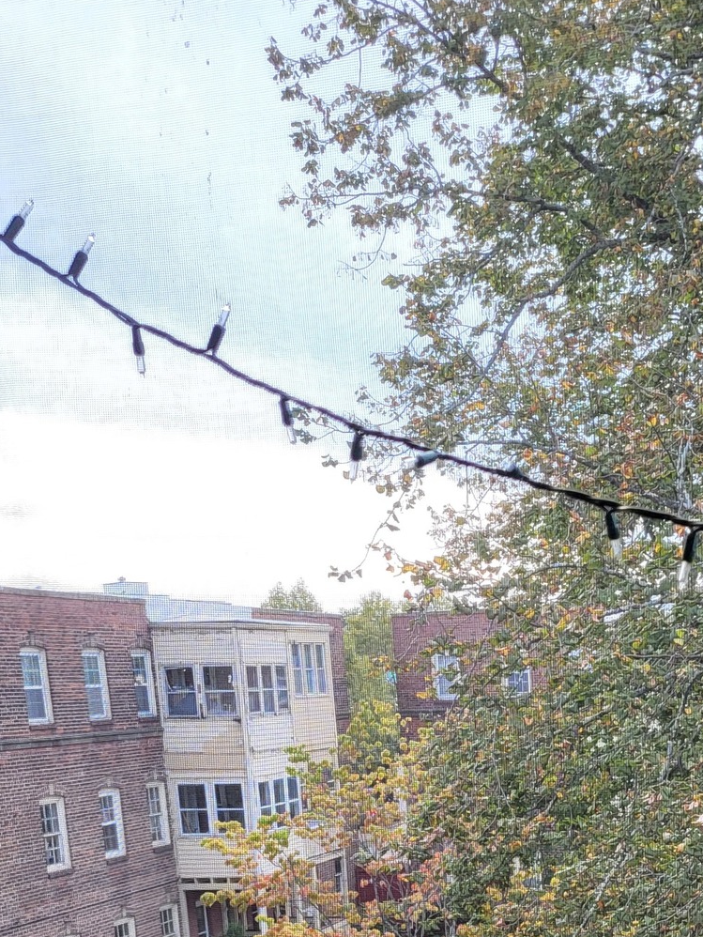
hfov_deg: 23.7
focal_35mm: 60
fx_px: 1624
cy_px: 1055
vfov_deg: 28.8
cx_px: 640
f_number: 1.8
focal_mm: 5.4
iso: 40
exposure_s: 1/348
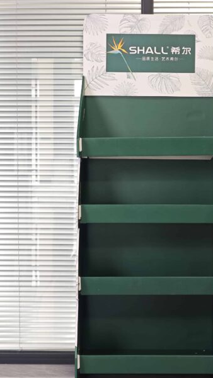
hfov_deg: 13.9
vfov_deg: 24.5
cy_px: 199
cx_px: 151
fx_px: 874
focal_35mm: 87
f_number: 2
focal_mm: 10.1
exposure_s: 1/50
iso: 500
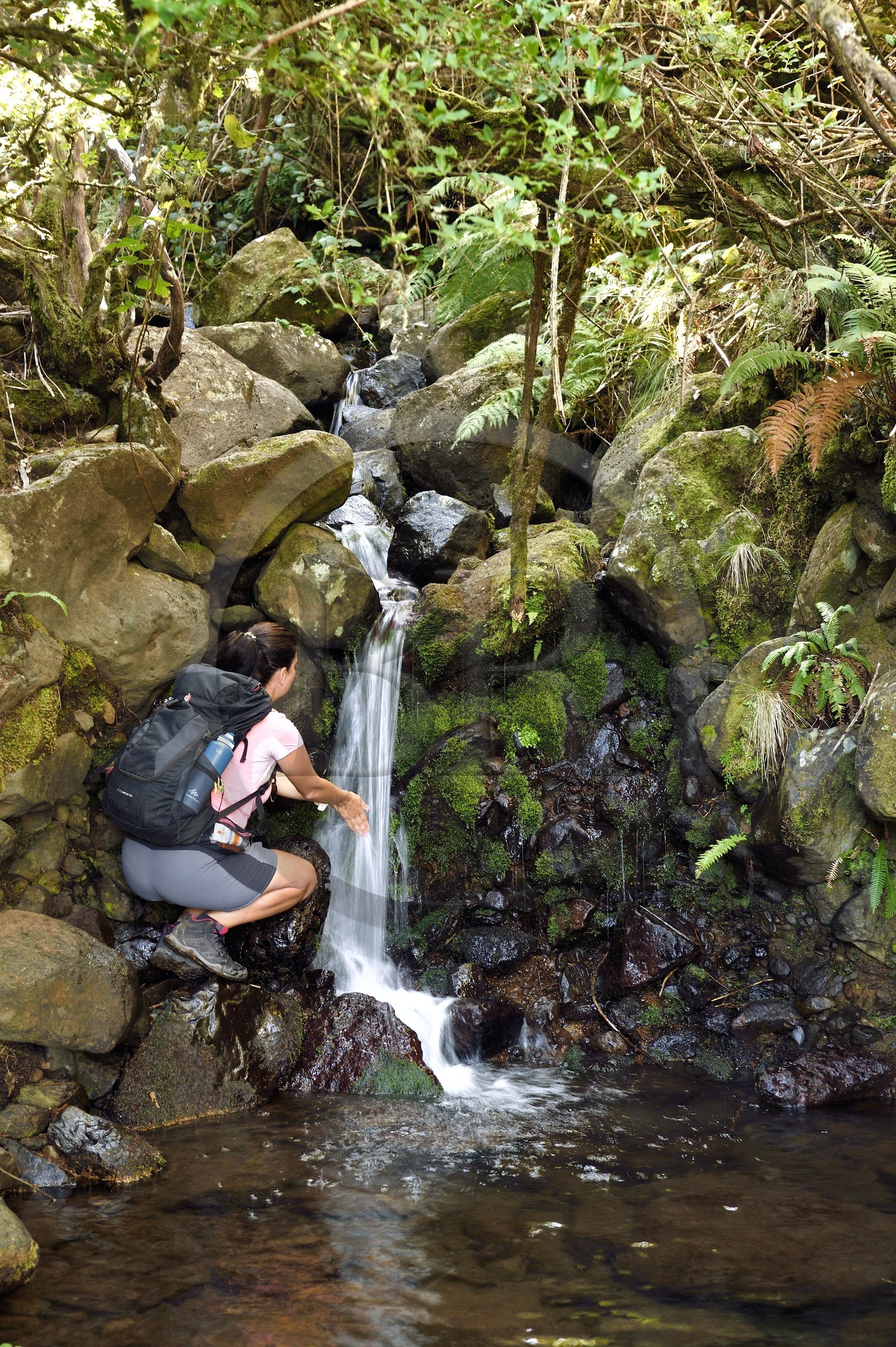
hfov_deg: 24.2
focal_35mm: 56
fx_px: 2093
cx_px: 448
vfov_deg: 35.7
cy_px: 674
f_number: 8
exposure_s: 1/10
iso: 800
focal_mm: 56
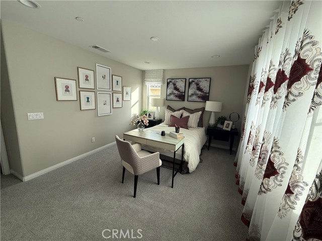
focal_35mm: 14
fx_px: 130
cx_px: 161
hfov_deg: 102.1
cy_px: 120
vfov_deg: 85.7
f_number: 2.2
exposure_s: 1/99
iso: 80
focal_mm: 2.22
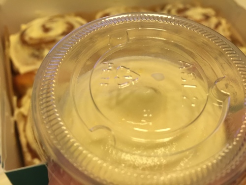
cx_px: 123
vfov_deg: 48.2
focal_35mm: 29
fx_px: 206
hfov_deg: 61.7
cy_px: 92
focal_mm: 4.15
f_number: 2.2
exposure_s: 1/17
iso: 125
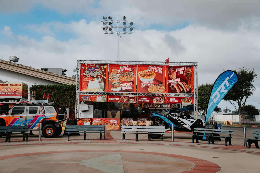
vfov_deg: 26.0
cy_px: 86
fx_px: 376
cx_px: 130
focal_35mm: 52
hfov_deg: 38.2
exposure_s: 1/640
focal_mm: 52
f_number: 2.8
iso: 100
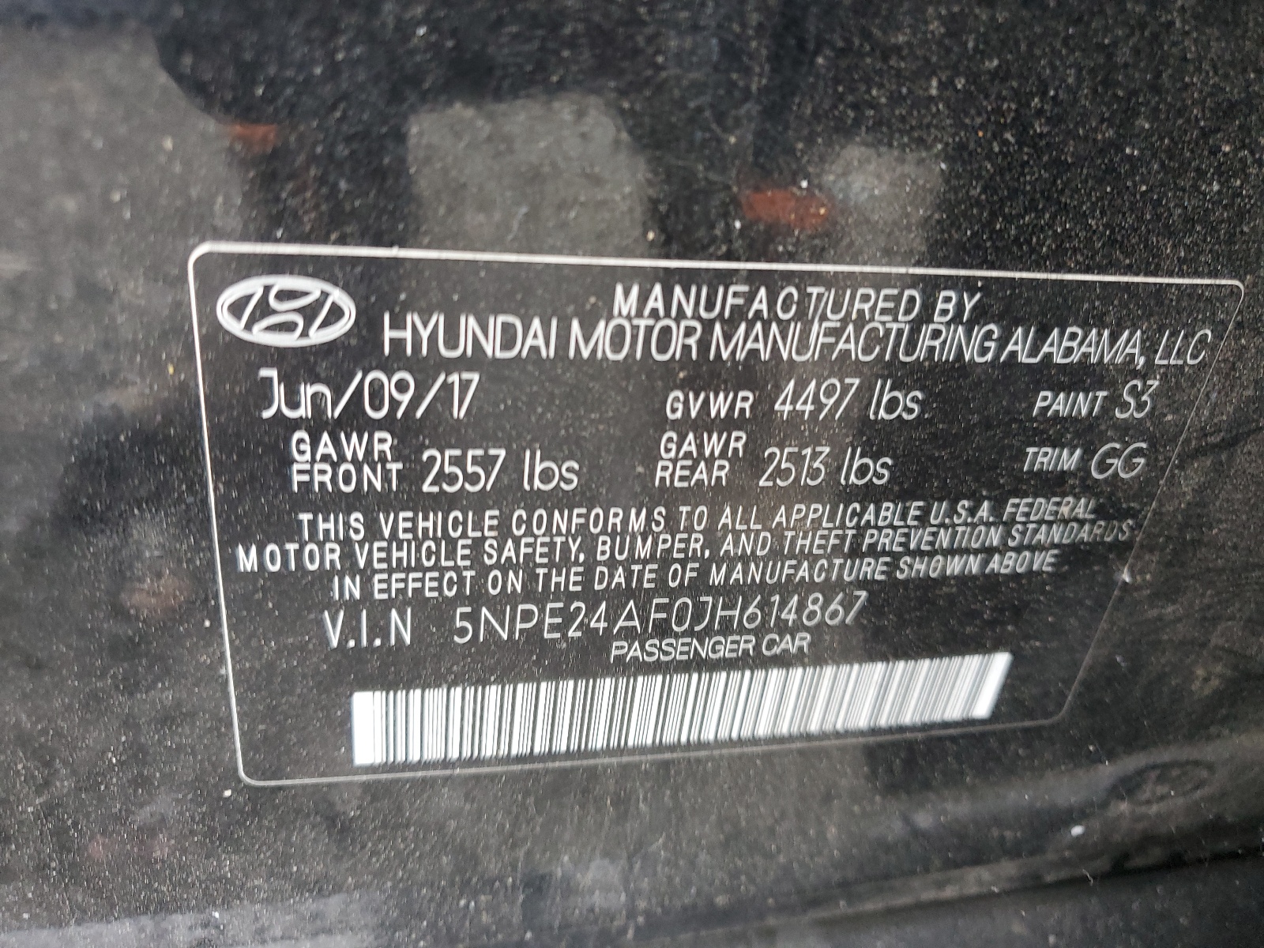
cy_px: 474
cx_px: 632
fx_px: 949
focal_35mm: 26
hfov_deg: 67.3
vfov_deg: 53.1
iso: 142
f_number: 1.5
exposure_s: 1/60.2
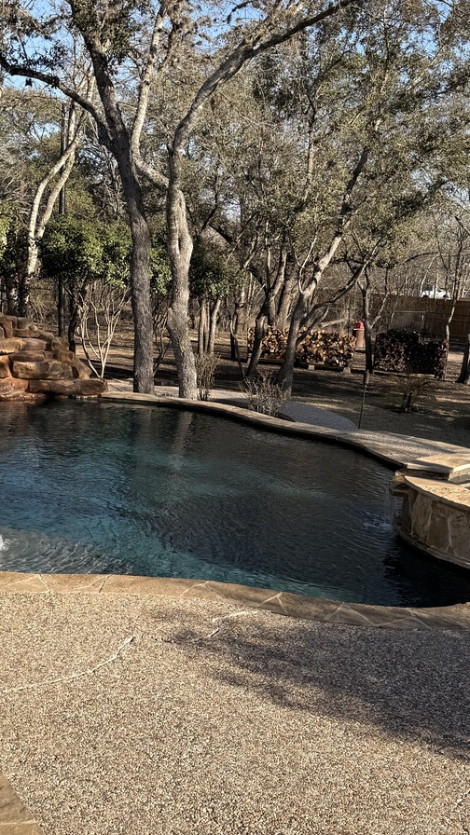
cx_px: 272
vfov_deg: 48.3
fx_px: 931
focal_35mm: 42
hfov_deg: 28.3
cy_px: 455
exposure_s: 1/2445
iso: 80
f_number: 1.78
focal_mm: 6.76
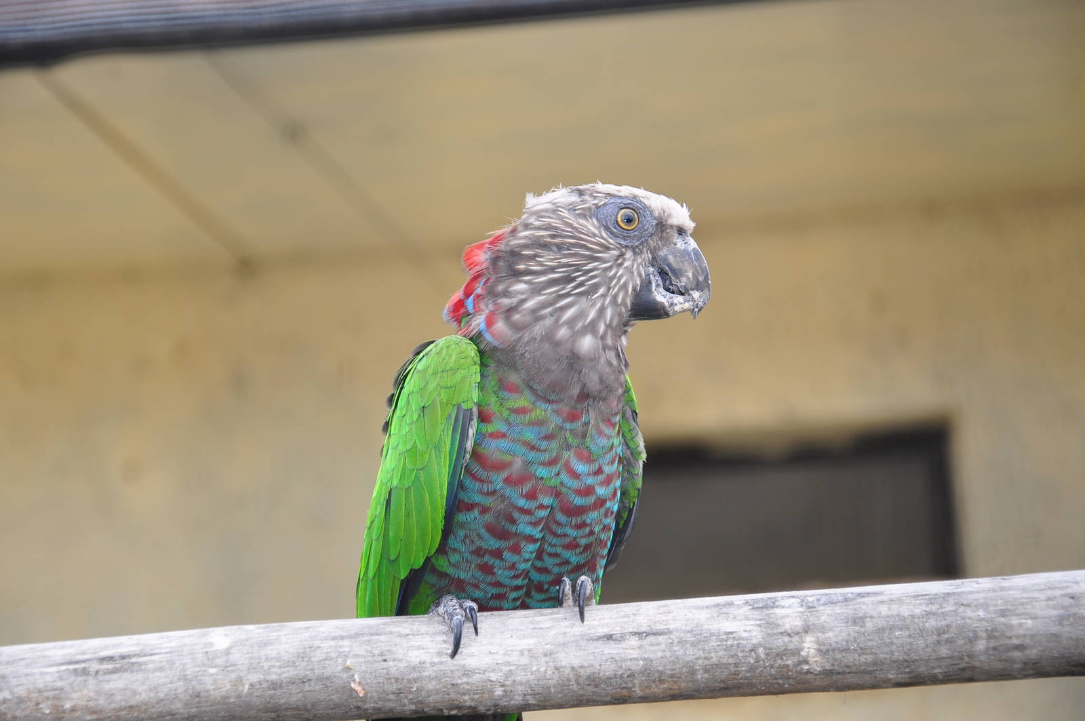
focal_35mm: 112
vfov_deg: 12.1
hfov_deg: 18.2
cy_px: 360
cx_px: 542
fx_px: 3387
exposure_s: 1/100
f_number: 5.3
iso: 200
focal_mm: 75
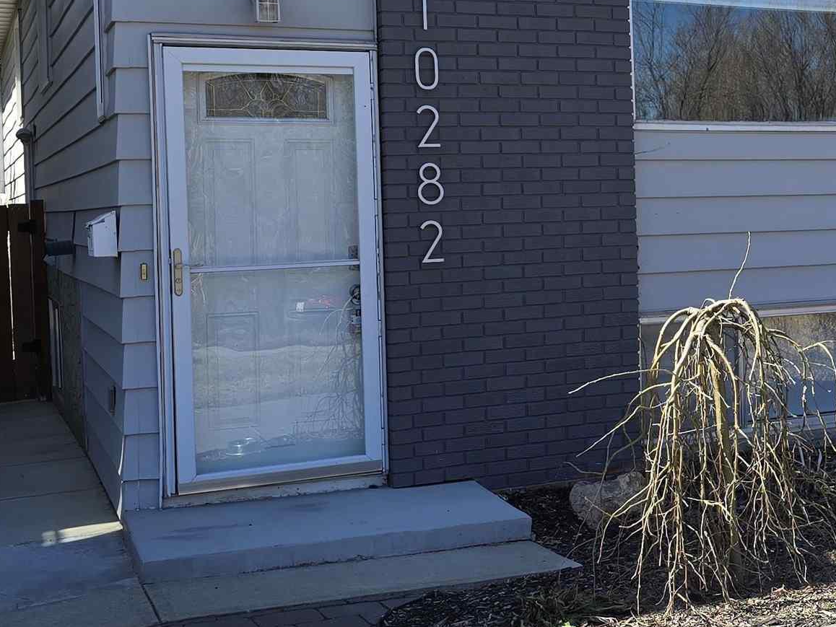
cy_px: 242
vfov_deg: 24.0
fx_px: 1473
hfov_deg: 29.8
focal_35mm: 61
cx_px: 815
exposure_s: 1/383
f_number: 1.7
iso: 12
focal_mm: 6.3
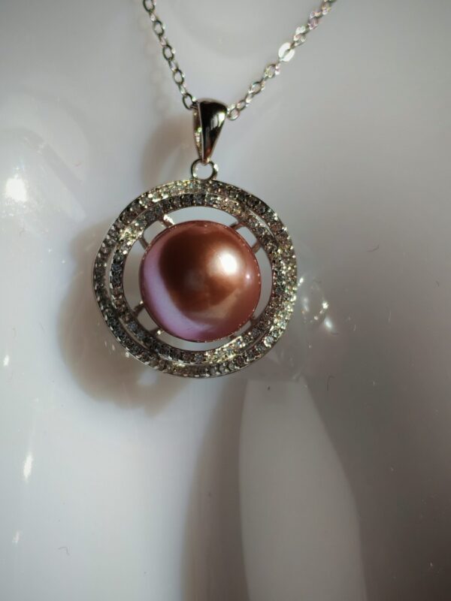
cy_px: 300
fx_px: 1181
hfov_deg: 21.6
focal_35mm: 68
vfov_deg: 28.6
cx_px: 226
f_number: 1.95
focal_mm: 5.52
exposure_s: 1/1700
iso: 50
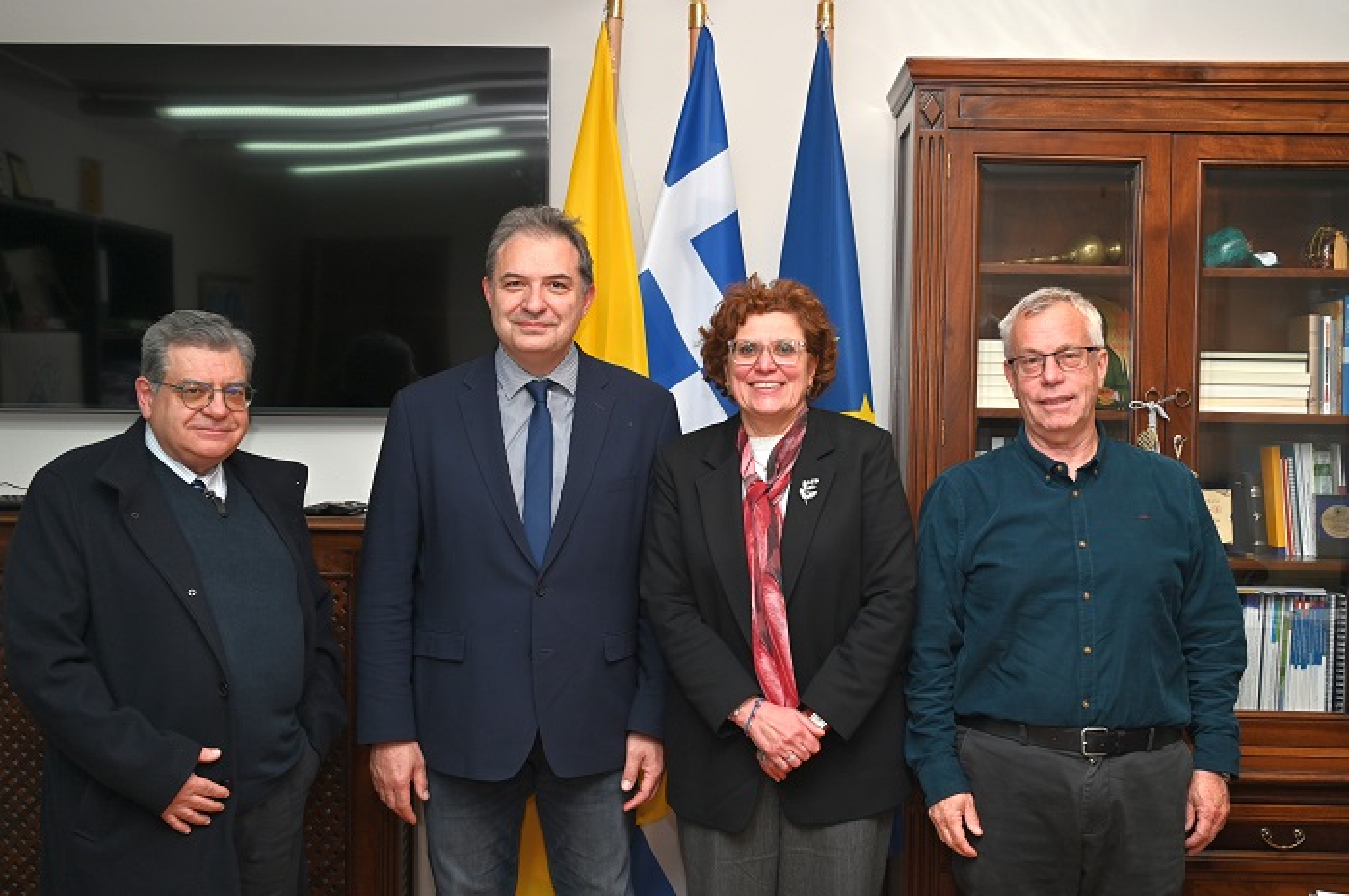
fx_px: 1497
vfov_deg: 33.3
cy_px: 448
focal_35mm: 40
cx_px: 674
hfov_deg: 48.5
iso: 640
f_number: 6.3
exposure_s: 1/160
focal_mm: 40
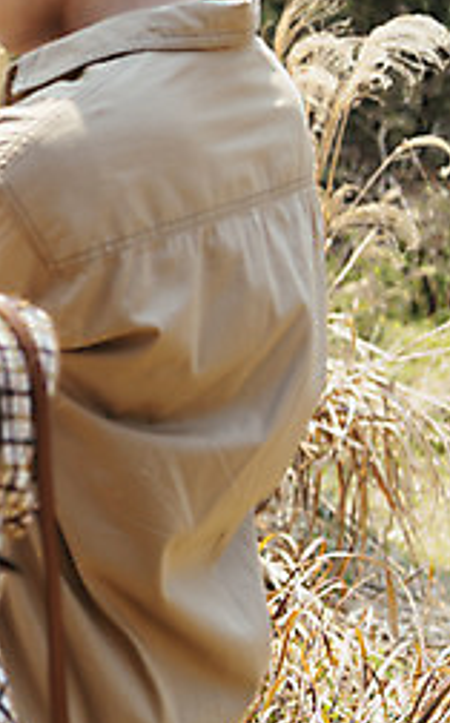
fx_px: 1908
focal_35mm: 97
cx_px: -388
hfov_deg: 12.2
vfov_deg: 21.4
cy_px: 396
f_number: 2.8
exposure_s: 1/1000
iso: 100
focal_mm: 40
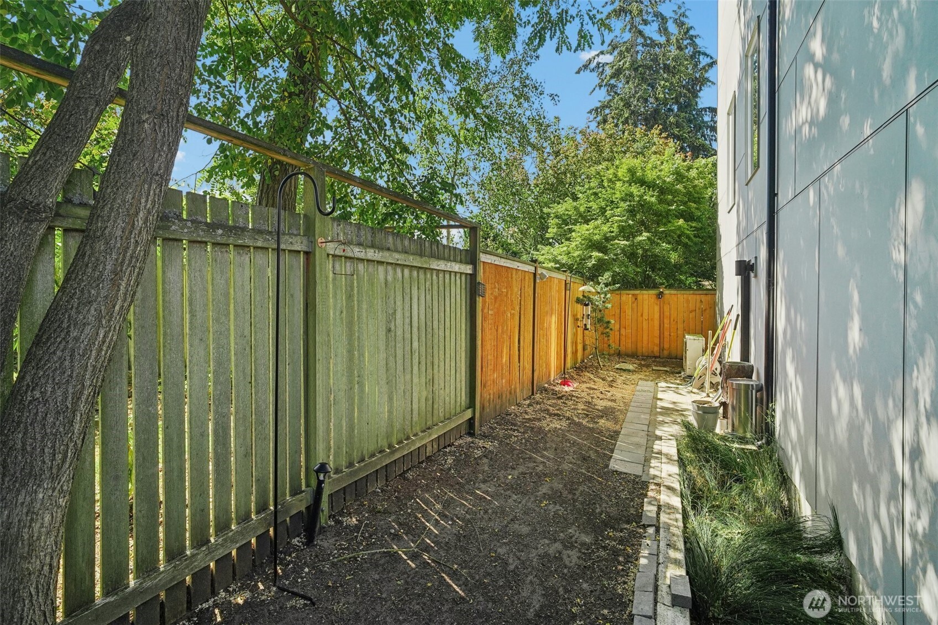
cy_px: 312
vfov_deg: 73.7
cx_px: 469
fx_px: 417
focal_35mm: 16
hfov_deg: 96.7
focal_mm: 16
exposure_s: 1/200
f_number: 8
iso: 1600
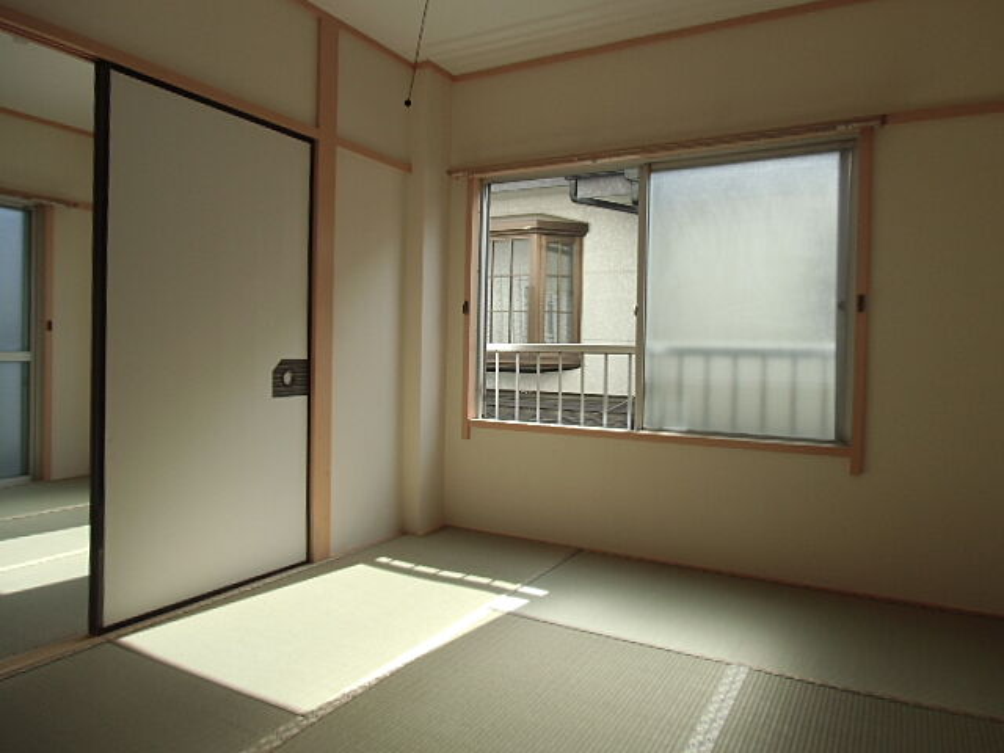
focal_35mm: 24
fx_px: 696
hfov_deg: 71.6
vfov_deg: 56.8
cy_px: 376
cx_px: 502
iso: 64
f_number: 3
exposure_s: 1/250
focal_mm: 4.24
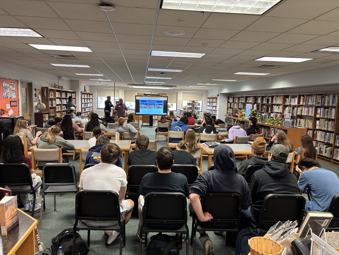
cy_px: 128
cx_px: 170
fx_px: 255
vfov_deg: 53.1
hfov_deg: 67.3
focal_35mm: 26
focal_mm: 5.96
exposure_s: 1/60
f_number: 1.6
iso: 200
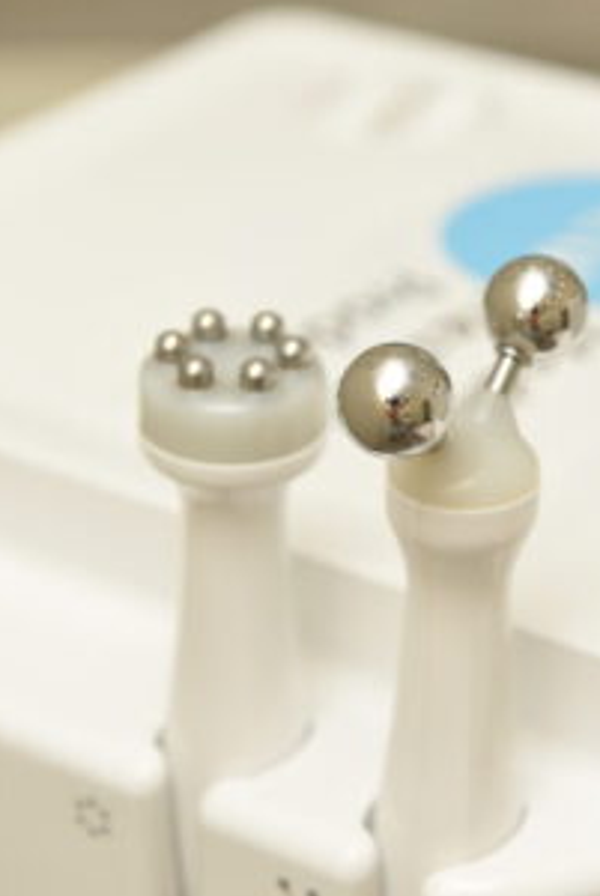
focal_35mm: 112
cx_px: 399
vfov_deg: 18.2
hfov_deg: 12.3
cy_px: 442
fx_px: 2790
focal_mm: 70
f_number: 5
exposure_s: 1/200
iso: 100
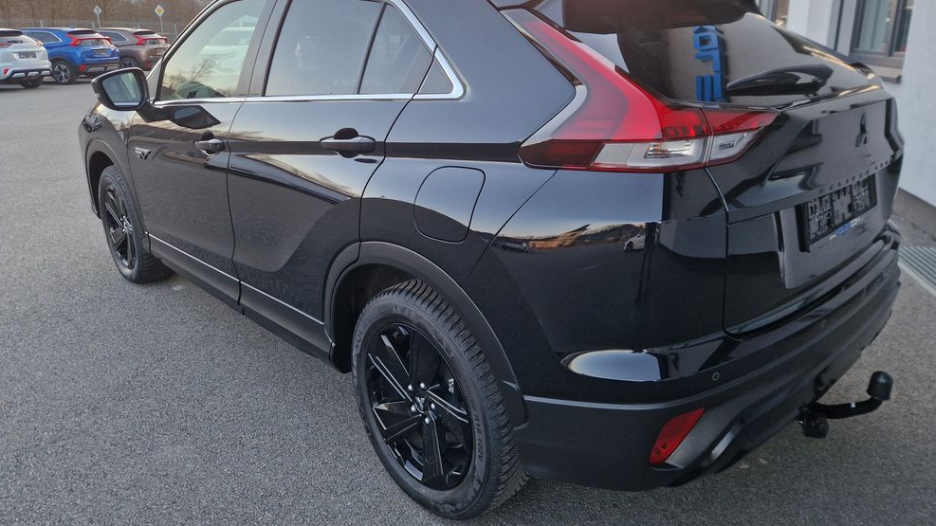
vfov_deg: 44.2
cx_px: 476
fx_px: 645
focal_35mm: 26
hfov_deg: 71.9
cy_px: 212
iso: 160
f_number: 1.8
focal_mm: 5.4
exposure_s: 1/180
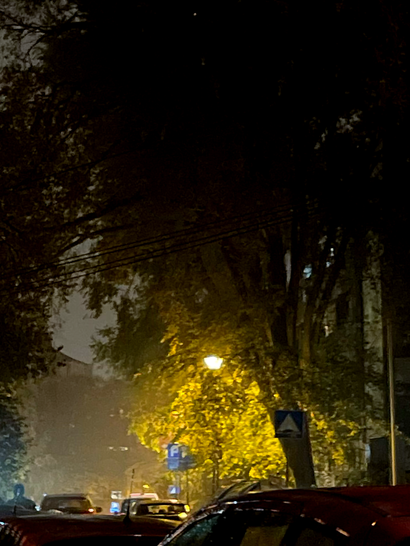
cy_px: 329
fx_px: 1374
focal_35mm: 87
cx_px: -153
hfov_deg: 15.9
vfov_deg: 22.5
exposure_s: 1/33
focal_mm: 5.1
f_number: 1.6
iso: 4000
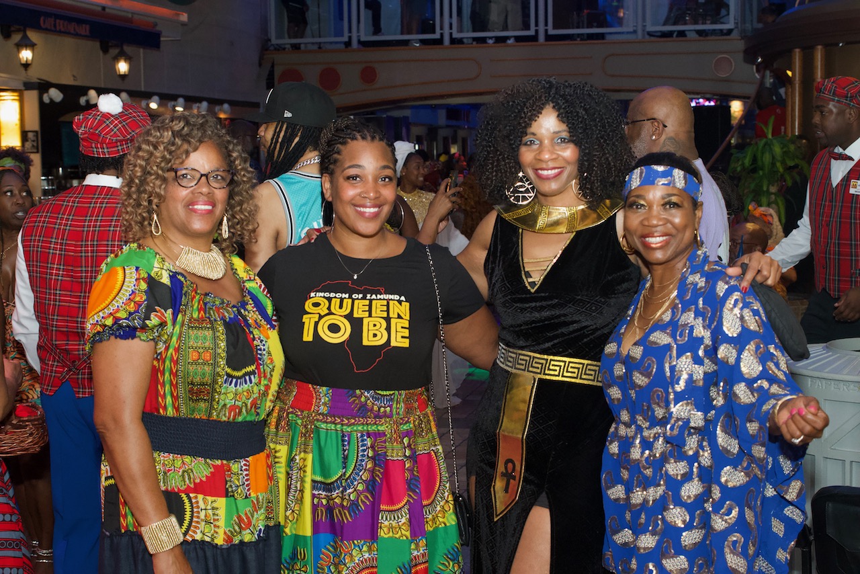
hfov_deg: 38.2
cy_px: 287
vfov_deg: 26.0
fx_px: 1242
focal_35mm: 52
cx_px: 430
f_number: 5
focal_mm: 35
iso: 3200
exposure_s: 1/200
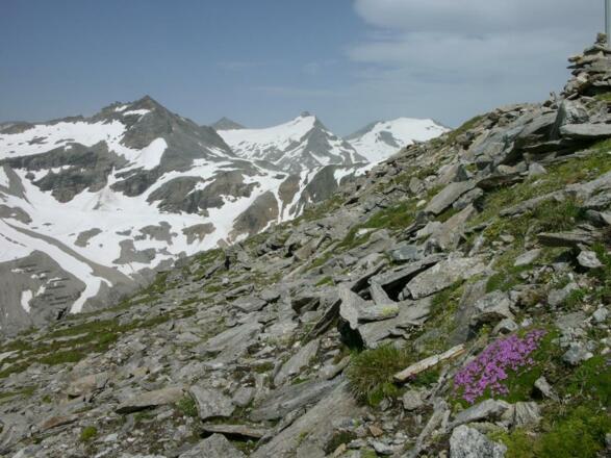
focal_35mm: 34
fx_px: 600
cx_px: 306
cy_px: 229
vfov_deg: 41.8
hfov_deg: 54.0
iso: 100
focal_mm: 8.6
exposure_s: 1/400
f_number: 11
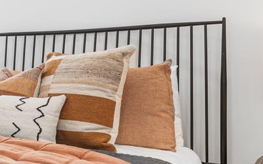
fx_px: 416
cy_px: 60
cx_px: -78
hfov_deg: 28.7
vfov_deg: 22.3
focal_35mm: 58
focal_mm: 14
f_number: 8
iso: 320
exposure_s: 1/3
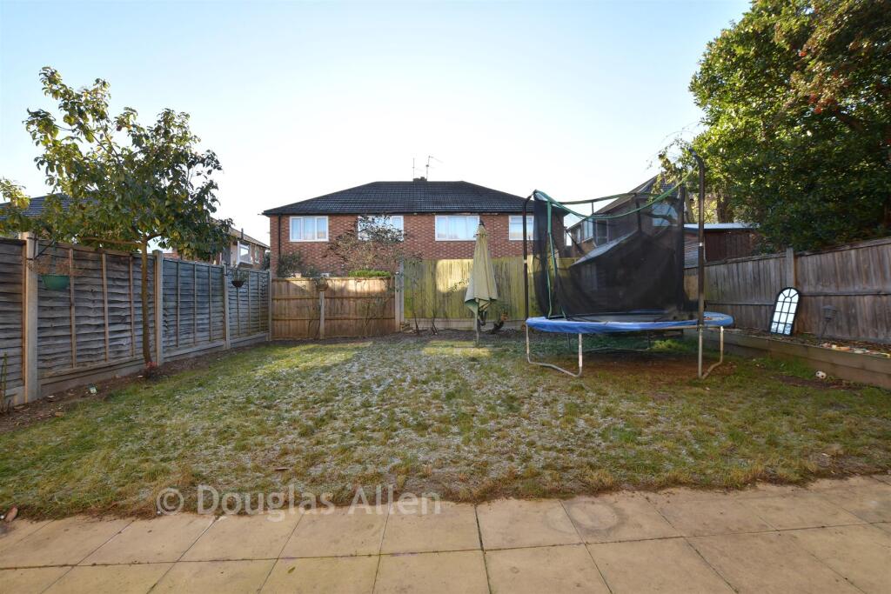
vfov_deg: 77.3
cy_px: 297
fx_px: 371
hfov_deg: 100.4
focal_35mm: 15
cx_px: 446
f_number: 8
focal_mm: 10
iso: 125
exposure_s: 1/60
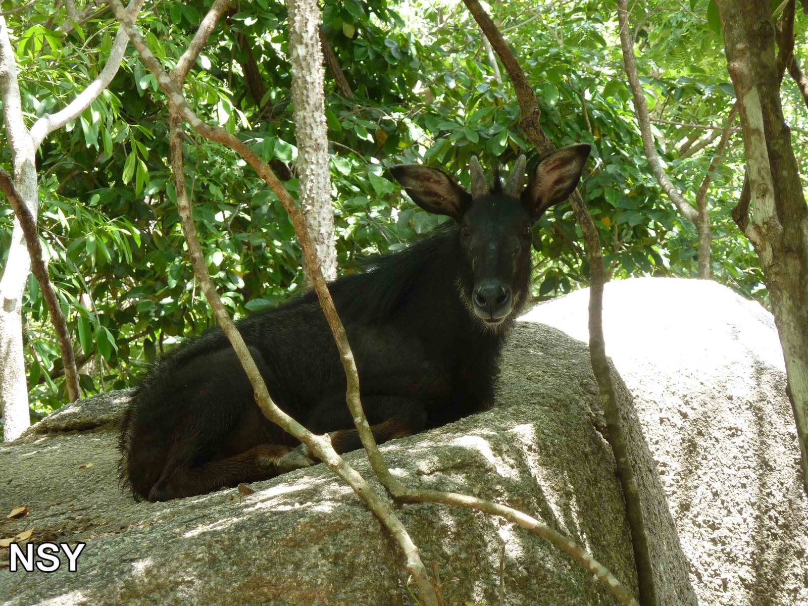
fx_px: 4248
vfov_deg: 8.2
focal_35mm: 182
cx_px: 404
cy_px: 303
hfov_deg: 10.9
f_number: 4.5
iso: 160
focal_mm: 29.9
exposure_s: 1/60
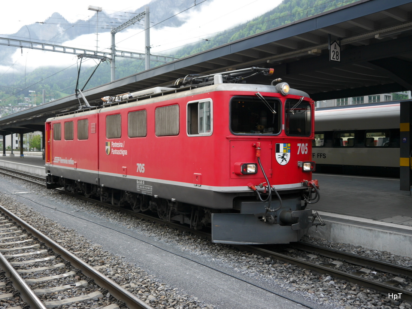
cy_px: 154
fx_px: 428
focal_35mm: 36
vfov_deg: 39.7
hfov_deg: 51.4
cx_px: 206
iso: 160
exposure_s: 1/100
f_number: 4.1
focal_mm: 18
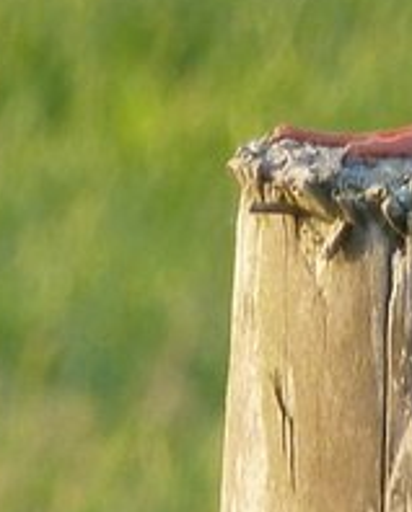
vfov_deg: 1.0
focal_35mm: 2011
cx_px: 376
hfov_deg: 0.8
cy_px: -266
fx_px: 30581
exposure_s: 1/60
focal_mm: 49.2
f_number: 4.9
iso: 125
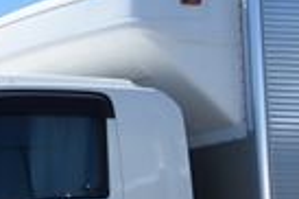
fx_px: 1568
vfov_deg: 7.2
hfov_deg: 9.8
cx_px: -382
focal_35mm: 189
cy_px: 188
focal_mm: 36
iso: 100
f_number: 11
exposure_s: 1/200
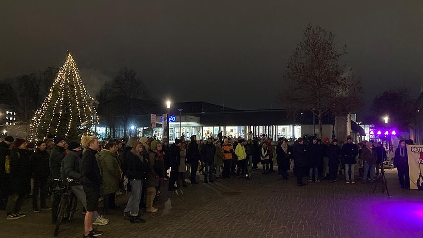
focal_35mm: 31
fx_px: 348
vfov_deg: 37.8
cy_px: 121
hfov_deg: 62.6
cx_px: 213
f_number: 1.8
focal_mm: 3.99
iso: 1600
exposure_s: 1/17
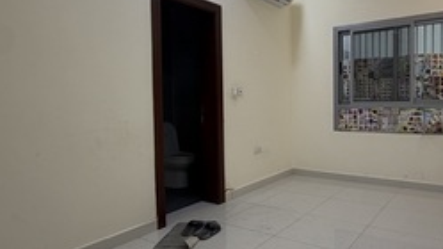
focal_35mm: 28
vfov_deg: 41.5
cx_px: 271
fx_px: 329
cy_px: 115
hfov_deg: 67.1
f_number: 2.2
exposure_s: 1/100
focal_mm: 2.22
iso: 250
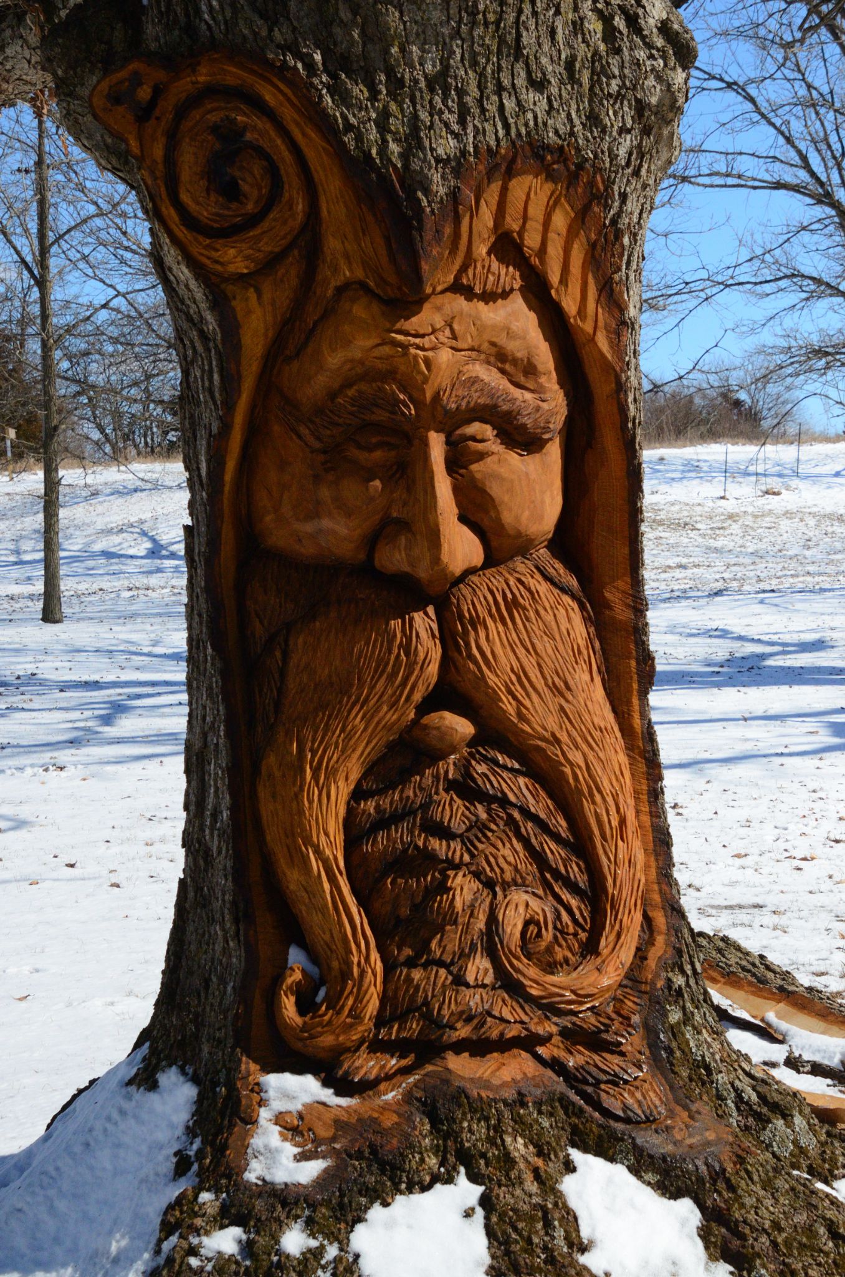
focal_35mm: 66
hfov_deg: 20.5
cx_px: 422
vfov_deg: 30.6
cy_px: 638
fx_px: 2335
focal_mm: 44
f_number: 10
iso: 1600
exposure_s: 1/3200
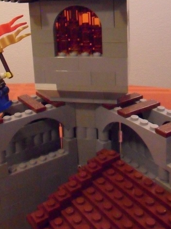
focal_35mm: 46
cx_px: 49
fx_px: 303
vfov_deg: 39.1
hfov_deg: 31.1
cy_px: 36
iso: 640
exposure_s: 1/30
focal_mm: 4.9
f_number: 3.5
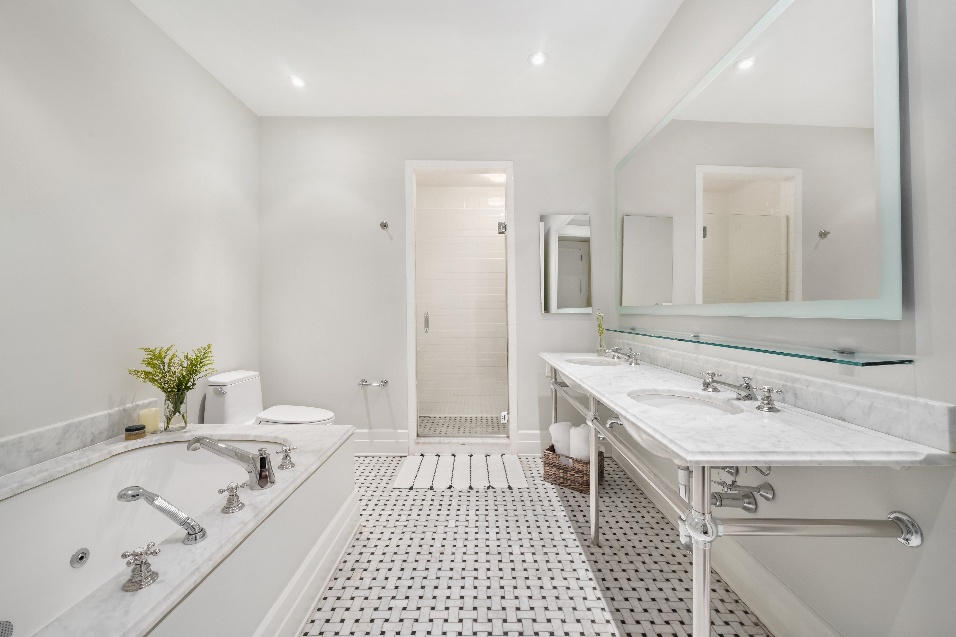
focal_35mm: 13
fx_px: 345
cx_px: 478
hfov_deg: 108.3
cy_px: 318
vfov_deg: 85.4
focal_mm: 13
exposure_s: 1/2.5
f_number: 11
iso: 500
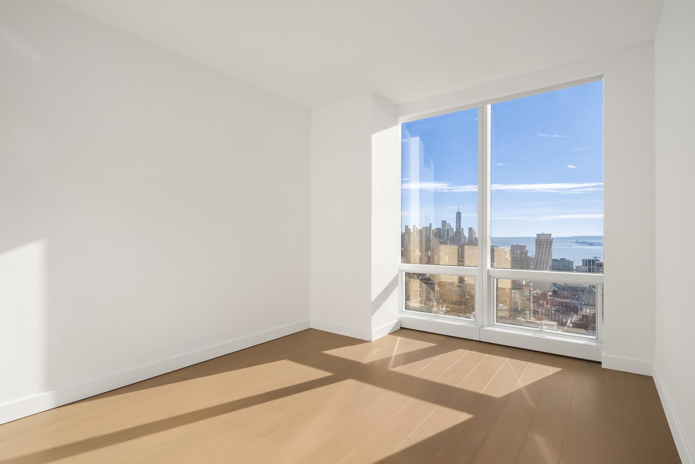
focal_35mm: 17
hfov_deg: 93.3
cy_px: 232
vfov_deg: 70.4
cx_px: 348
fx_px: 328
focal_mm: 17
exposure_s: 1/100
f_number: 22
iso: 640
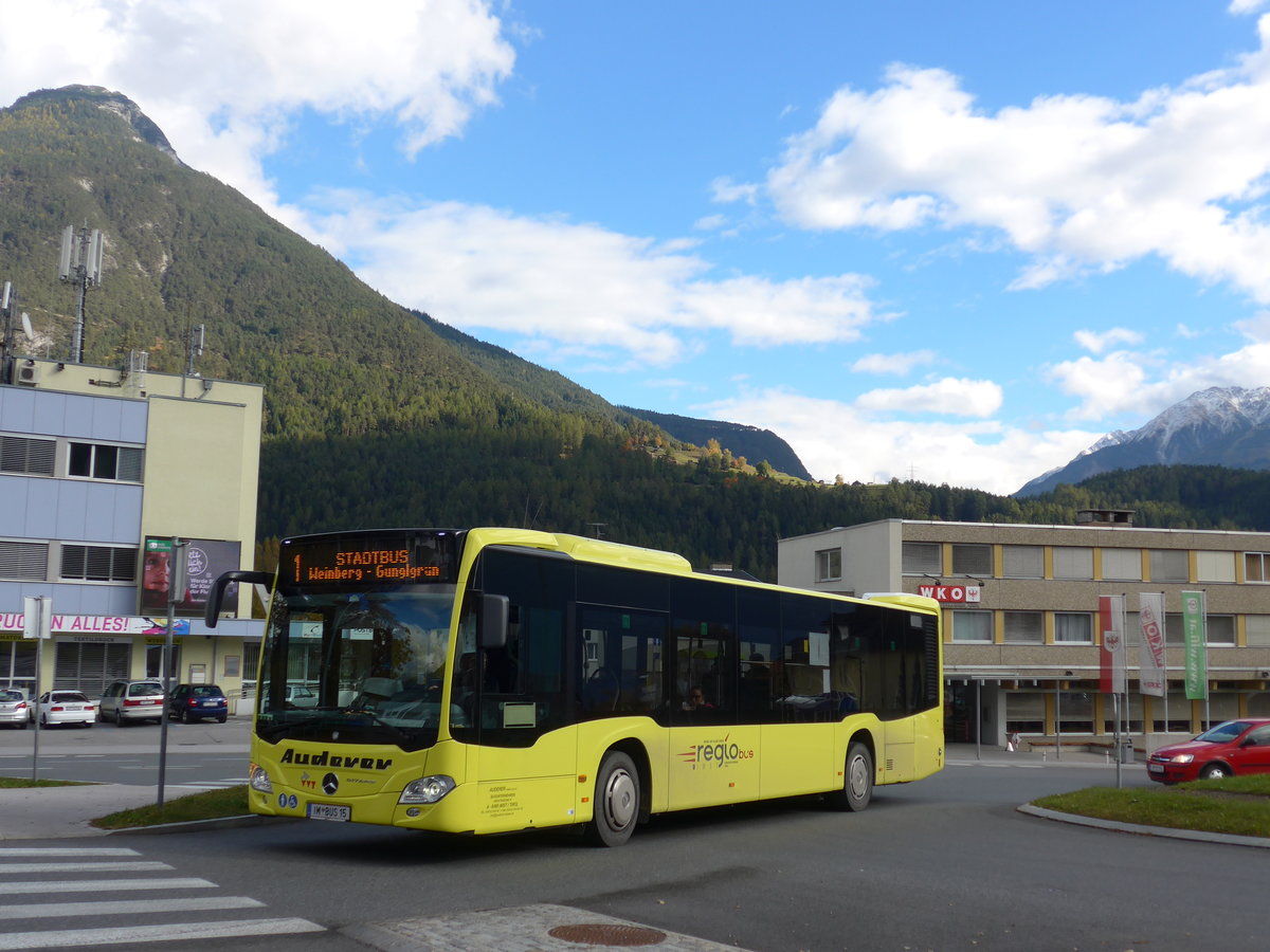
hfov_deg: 47.9
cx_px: 635
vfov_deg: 36.8
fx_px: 1431
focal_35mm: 39
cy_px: 476
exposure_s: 1/1000
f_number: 2.8
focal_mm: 8
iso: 80
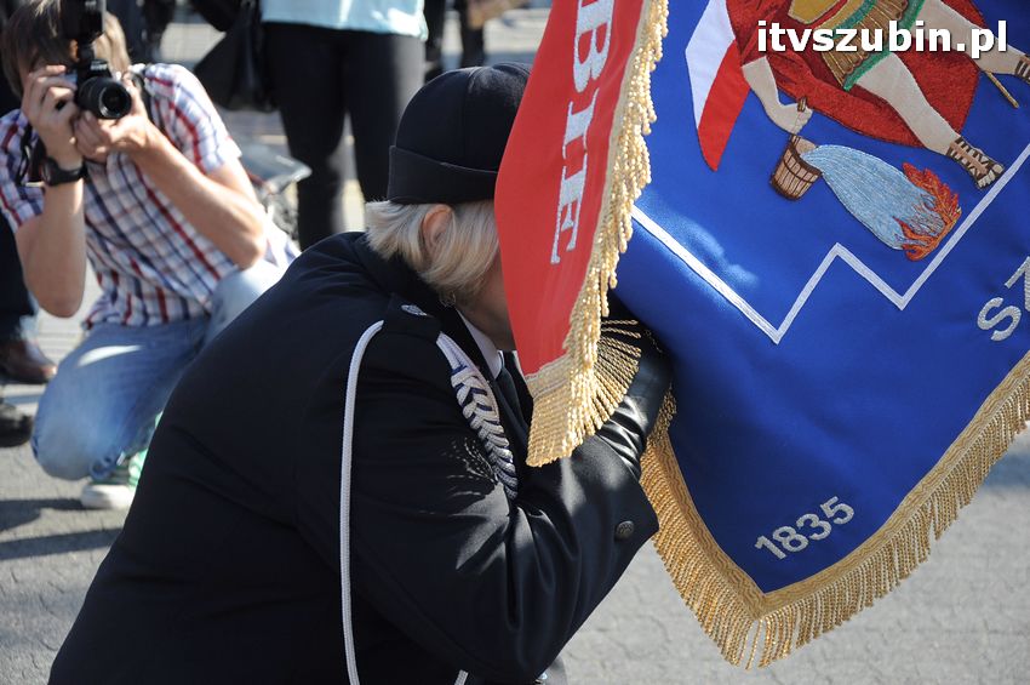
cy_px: 342
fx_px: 3430
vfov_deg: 11.4
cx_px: 515
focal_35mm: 120
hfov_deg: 17.1
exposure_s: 1/400
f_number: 5.3
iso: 400
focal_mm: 80
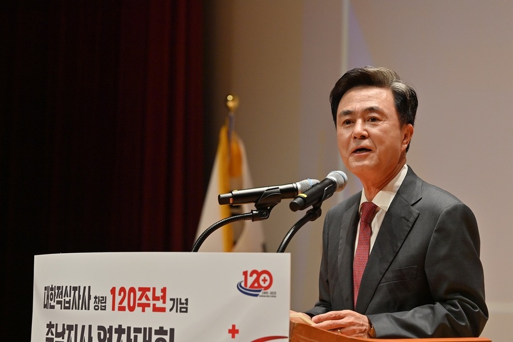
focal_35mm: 150
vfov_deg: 9.1
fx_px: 2137
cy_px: 171
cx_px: 256
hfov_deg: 13.7
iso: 800
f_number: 6.3
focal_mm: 150
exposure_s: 1/250
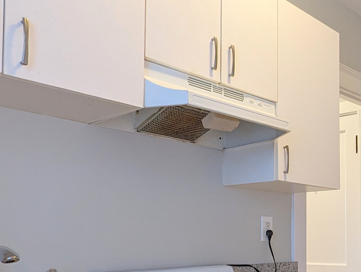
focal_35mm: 45
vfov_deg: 31.4
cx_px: 322
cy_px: 219
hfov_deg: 39.2
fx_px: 470
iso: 285
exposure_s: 1/40
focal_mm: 2.35
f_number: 2.2
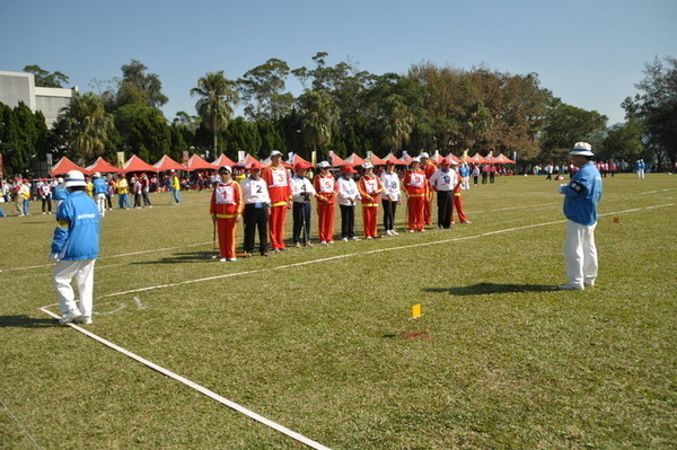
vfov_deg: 39.9
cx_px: 338
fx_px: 620
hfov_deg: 57.3
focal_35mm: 33
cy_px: 225
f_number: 3.5
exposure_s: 1/1250
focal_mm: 22
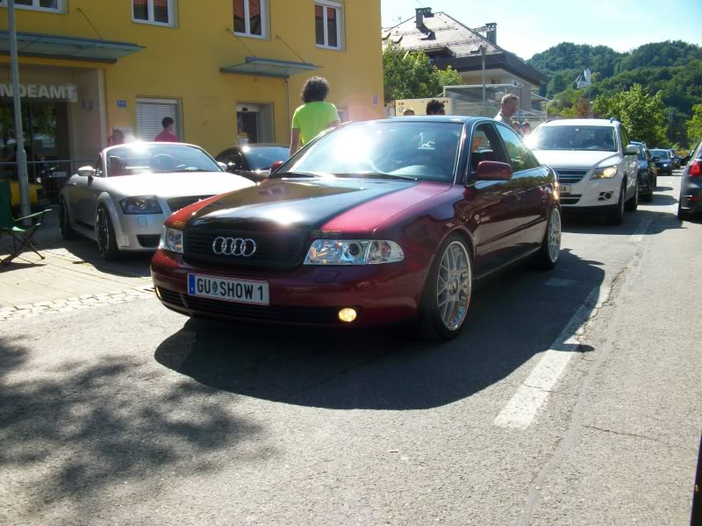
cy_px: 263
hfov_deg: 54.0
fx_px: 690
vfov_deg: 41.8
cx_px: 351
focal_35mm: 34
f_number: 5.5
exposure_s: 1/196
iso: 80
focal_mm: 5.7
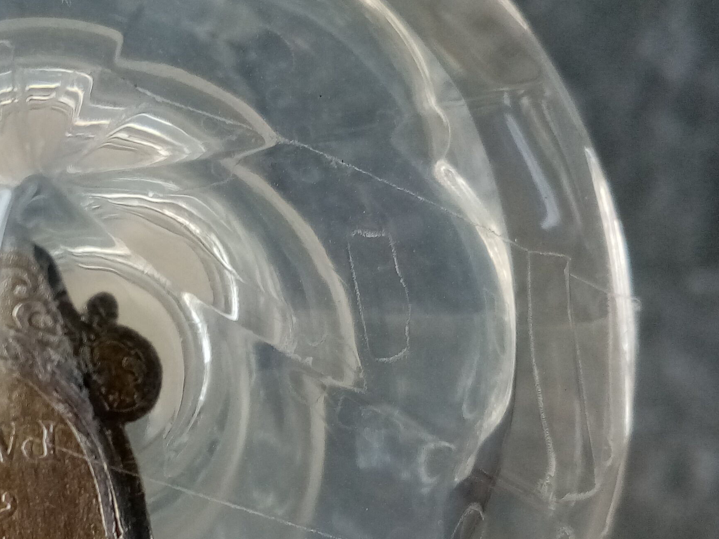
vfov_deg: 23.6
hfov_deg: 30.1
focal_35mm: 62
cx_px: 101
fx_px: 1288
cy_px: 352
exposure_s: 1/123
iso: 106
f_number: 1.8
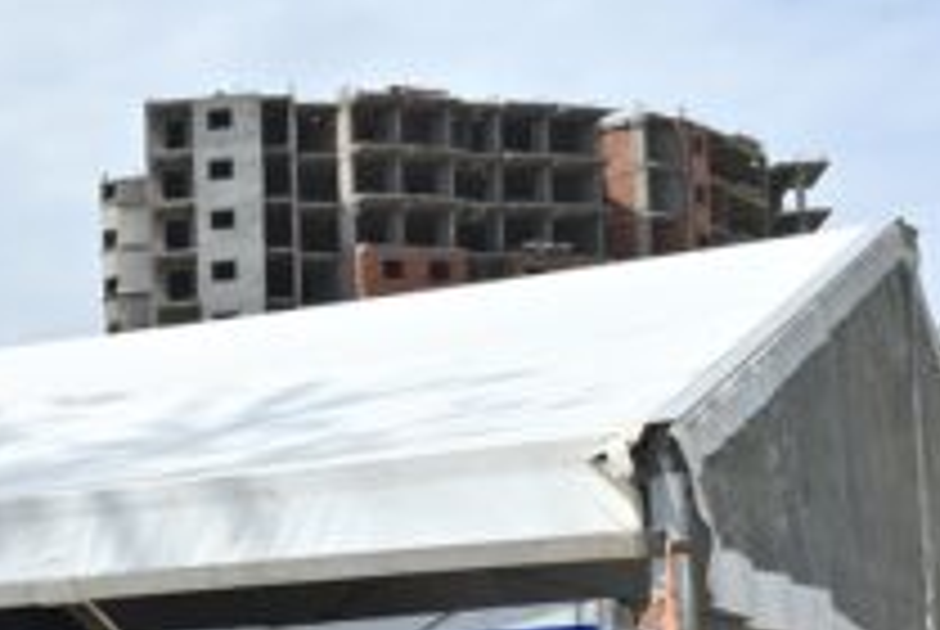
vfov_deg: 12.2
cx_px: -639
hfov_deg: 16.1
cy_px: 702
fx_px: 2902
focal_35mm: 111
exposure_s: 1/160
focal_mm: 27
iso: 160
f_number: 16
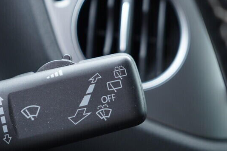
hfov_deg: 28.7
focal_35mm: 69
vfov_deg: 19.7
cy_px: 99
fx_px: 435
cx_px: 50
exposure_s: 1/40
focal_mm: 24
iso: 400
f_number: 2.8
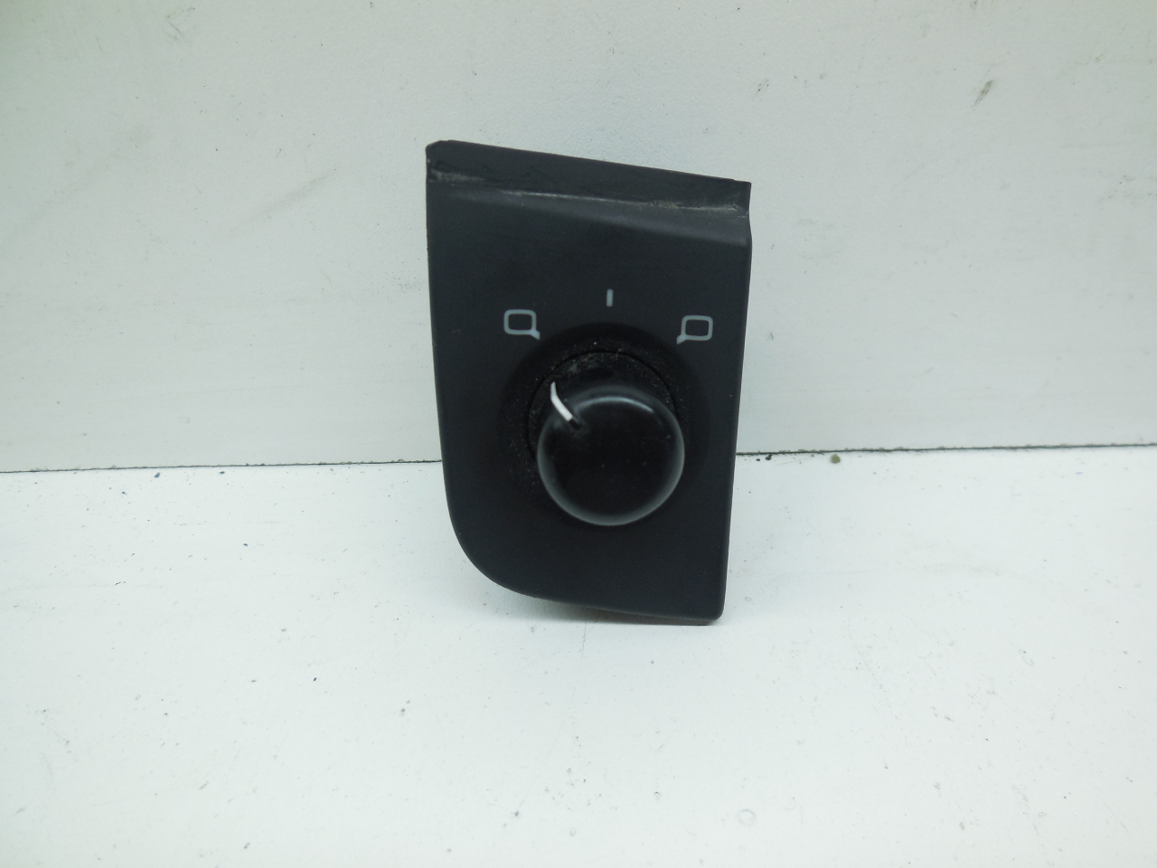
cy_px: 434
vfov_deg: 54.9
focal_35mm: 25
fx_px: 836
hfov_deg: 69.4
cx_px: 578
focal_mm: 4.5
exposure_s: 1/100
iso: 125
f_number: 3.1
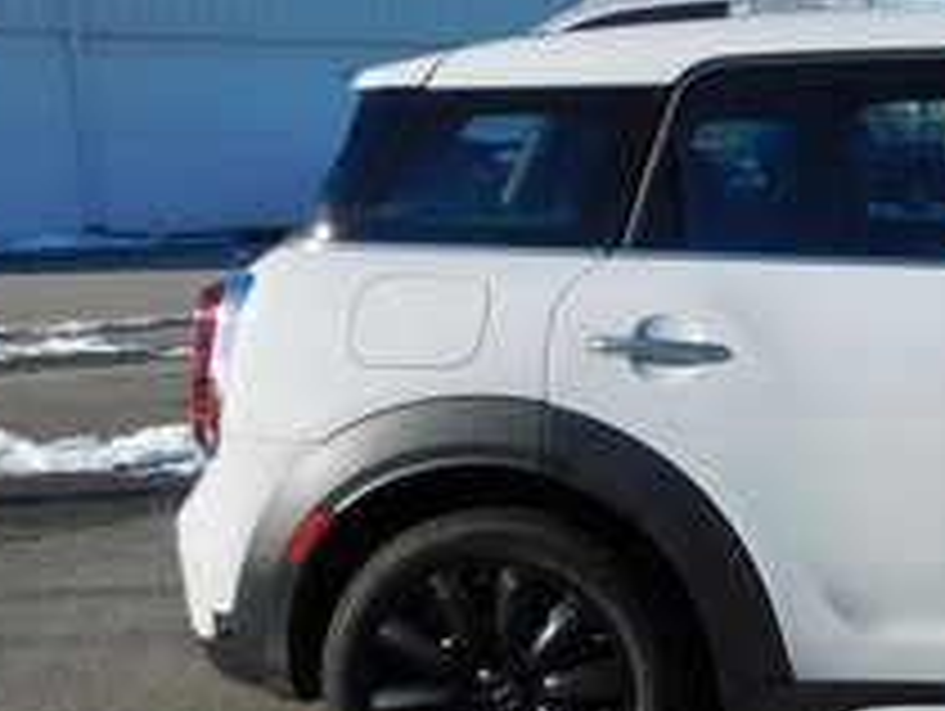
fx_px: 1913
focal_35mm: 70
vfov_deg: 21.0
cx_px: 1300
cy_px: 490
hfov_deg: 23.7
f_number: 6
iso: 125
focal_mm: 4
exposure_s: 1/640
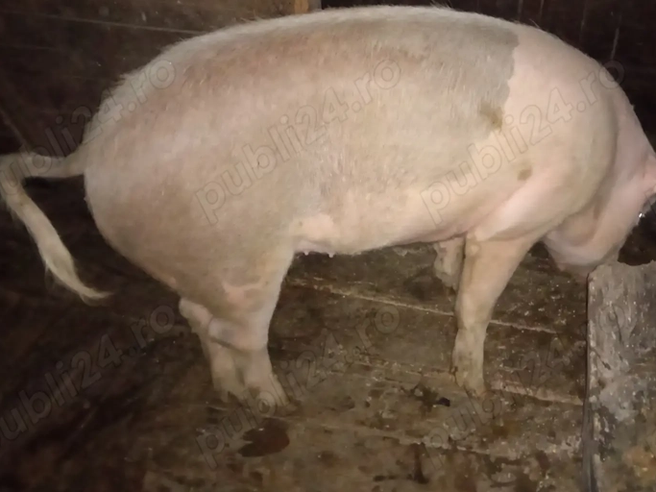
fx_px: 777
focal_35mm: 41
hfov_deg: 45.4
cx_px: 409
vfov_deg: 34.7
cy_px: 153
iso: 2212
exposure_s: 1/14.3
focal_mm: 3.43
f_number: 2.2
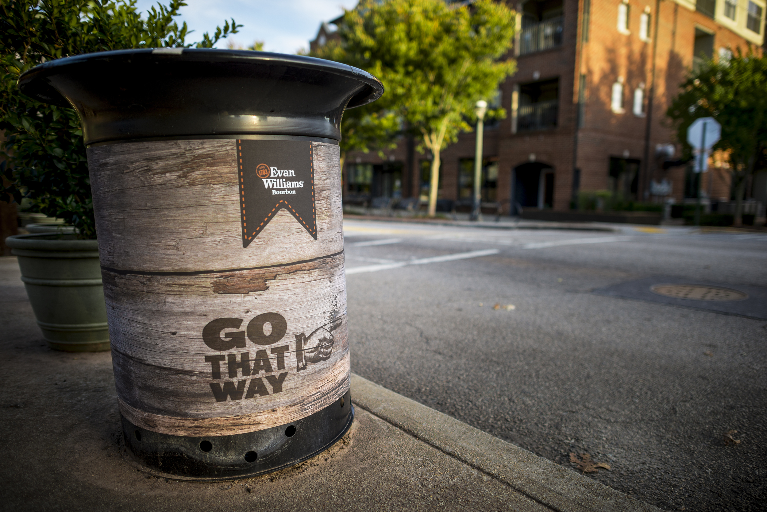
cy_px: 256
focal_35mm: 24
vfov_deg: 53.2
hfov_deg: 73.7
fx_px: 511
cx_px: 384
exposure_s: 1/800
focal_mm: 24
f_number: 1.8
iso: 200
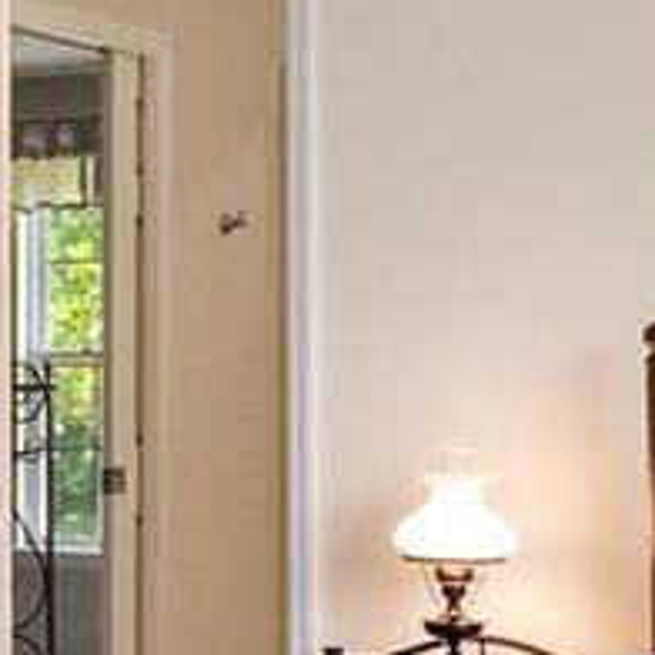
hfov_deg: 15.7
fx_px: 2376
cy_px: 468
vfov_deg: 15.6
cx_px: 211
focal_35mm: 111
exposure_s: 1/15
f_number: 8
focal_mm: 8
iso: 400
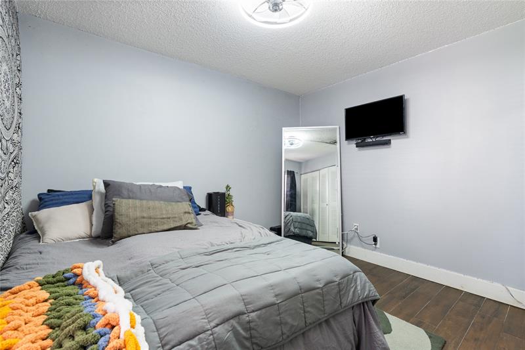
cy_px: 175
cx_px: 262
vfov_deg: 73.7
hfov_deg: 96.7
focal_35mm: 16
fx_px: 233
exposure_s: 1/1.25
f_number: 9
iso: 800
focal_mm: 16
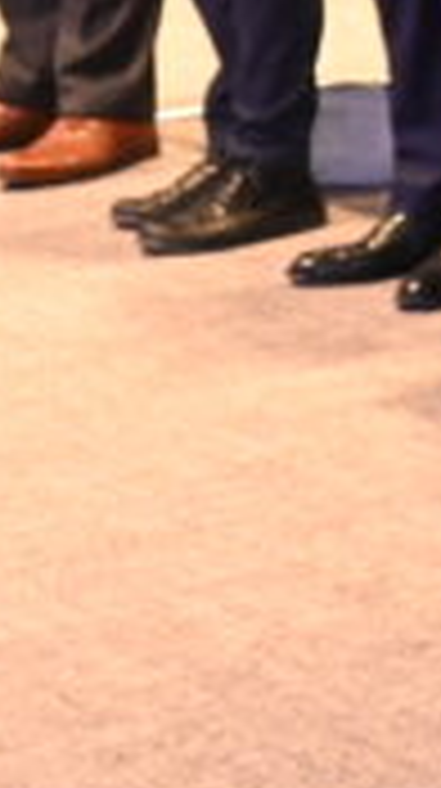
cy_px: -205
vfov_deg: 8.7
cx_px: 1593
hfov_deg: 4.6
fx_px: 5110
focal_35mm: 245
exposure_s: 1/60
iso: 3600
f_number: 5
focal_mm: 40
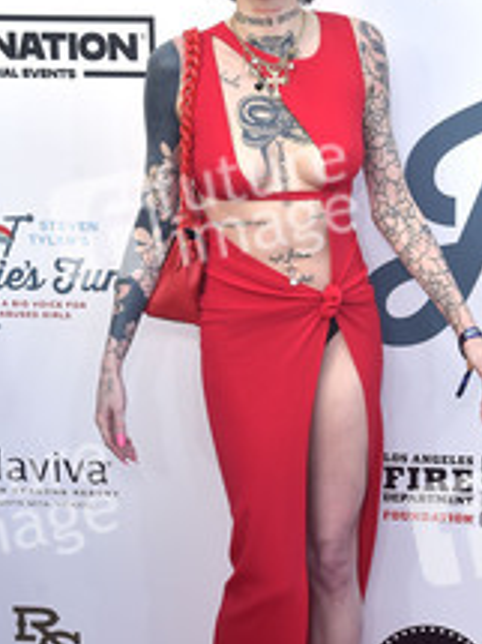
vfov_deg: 22.8
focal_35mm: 86
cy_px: 365
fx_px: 1598
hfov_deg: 17.1
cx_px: 292
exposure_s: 1/250
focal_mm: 48
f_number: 6.3
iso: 400
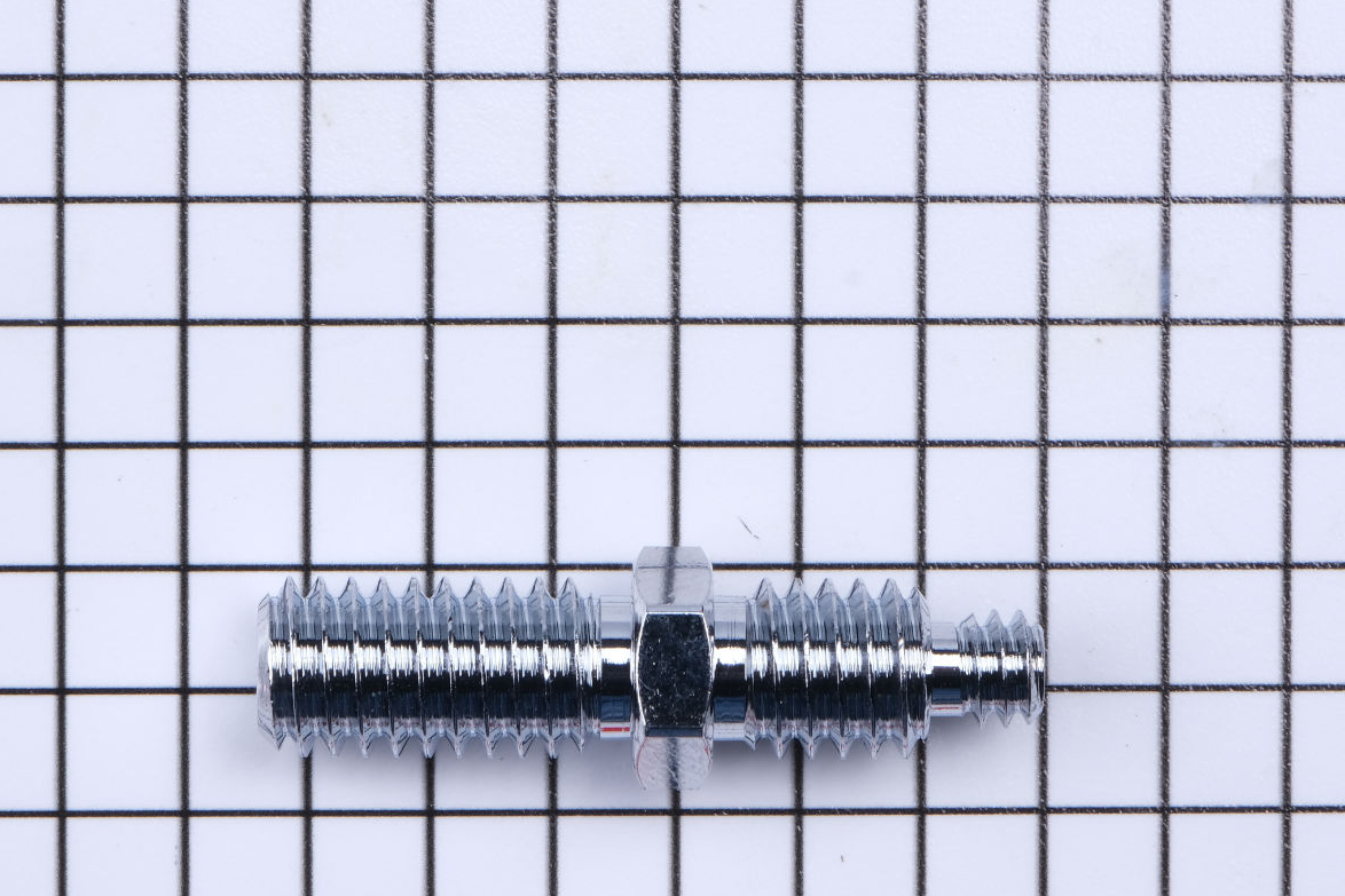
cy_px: 624
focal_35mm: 184
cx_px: 671
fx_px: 6875
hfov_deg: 11.2
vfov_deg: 7.5
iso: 160
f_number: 18
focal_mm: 80
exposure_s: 1/125
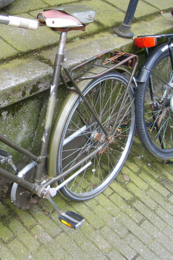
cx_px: 8
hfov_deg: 26.3
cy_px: 131
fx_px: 353
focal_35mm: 49
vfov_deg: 40.4
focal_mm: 5.8
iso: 50
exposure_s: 1/90
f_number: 2.8
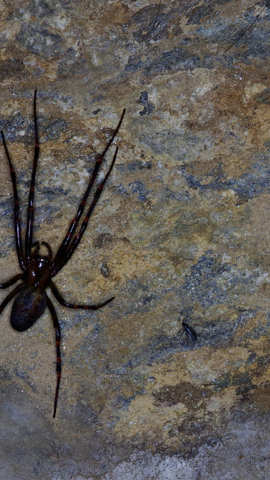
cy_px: 240
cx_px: 235
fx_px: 3156
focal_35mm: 248
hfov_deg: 4.9
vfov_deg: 8.7
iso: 800
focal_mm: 105
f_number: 5
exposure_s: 1/200
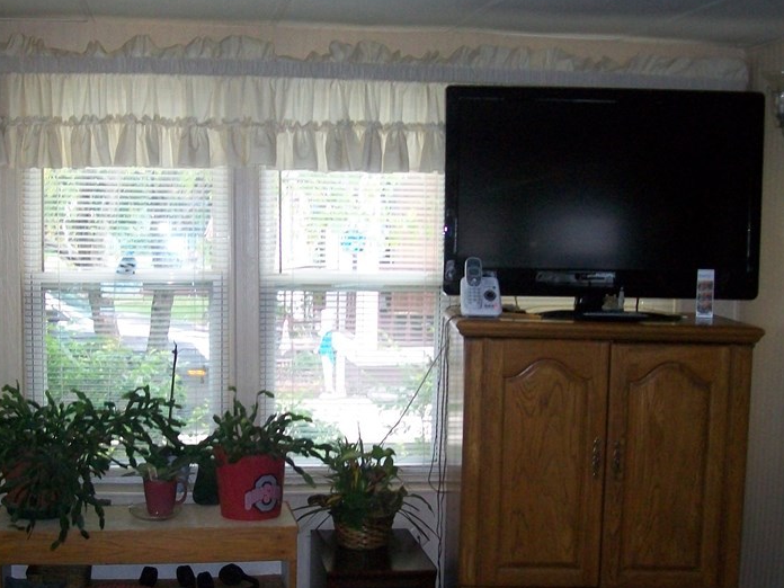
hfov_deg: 37.9
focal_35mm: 50
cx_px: 277
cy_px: 368
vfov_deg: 29.0
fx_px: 1132
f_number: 2.7
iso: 160
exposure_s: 1/80
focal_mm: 6.1
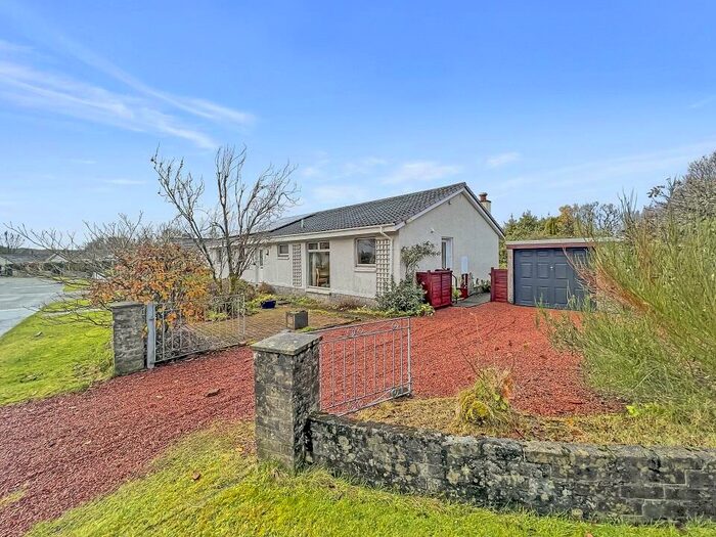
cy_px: 268
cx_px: 358
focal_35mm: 13
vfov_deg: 89.9
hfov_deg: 106.2
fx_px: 269
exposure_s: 1/430
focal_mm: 1.57
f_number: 1.8
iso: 32
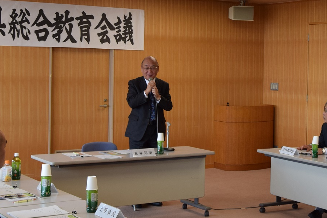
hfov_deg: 26.6
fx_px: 681
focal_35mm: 75
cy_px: 79
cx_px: 249
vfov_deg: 18.1
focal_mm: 25
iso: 400
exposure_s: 1/125
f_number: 5.6
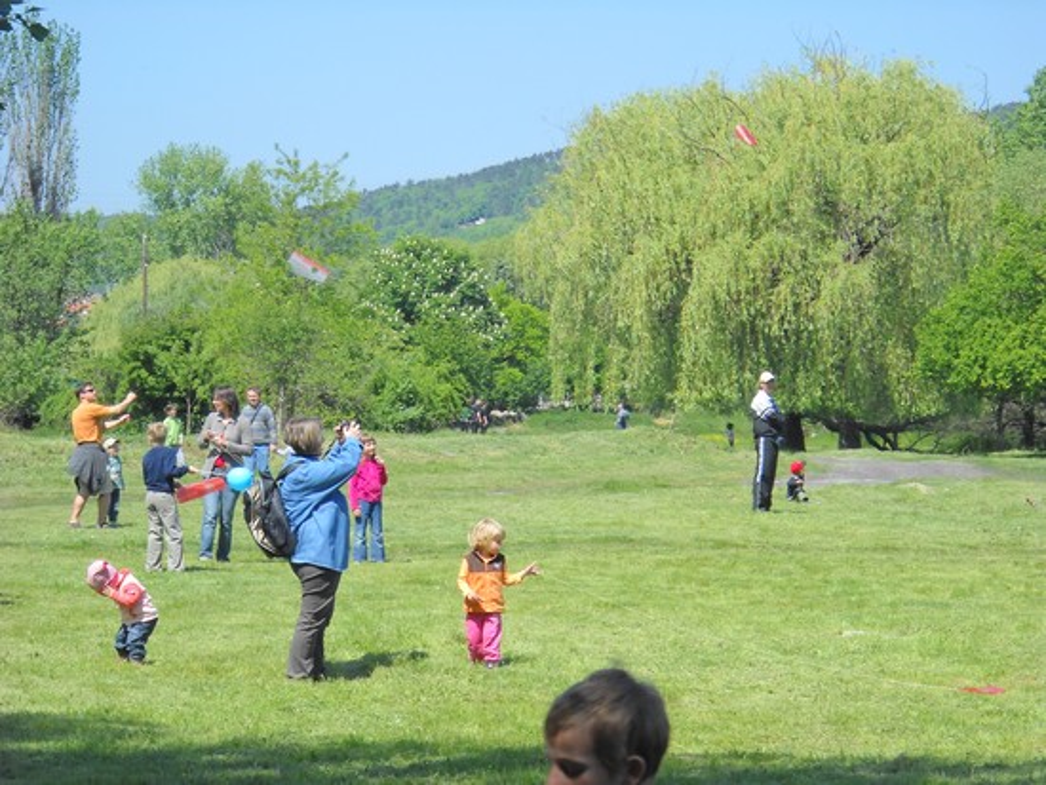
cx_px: 523
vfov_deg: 10.2
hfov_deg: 13.6
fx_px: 4383
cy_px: 392
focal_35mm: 145
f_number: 6.7
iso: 64
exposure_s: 1/154
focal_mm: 24.03
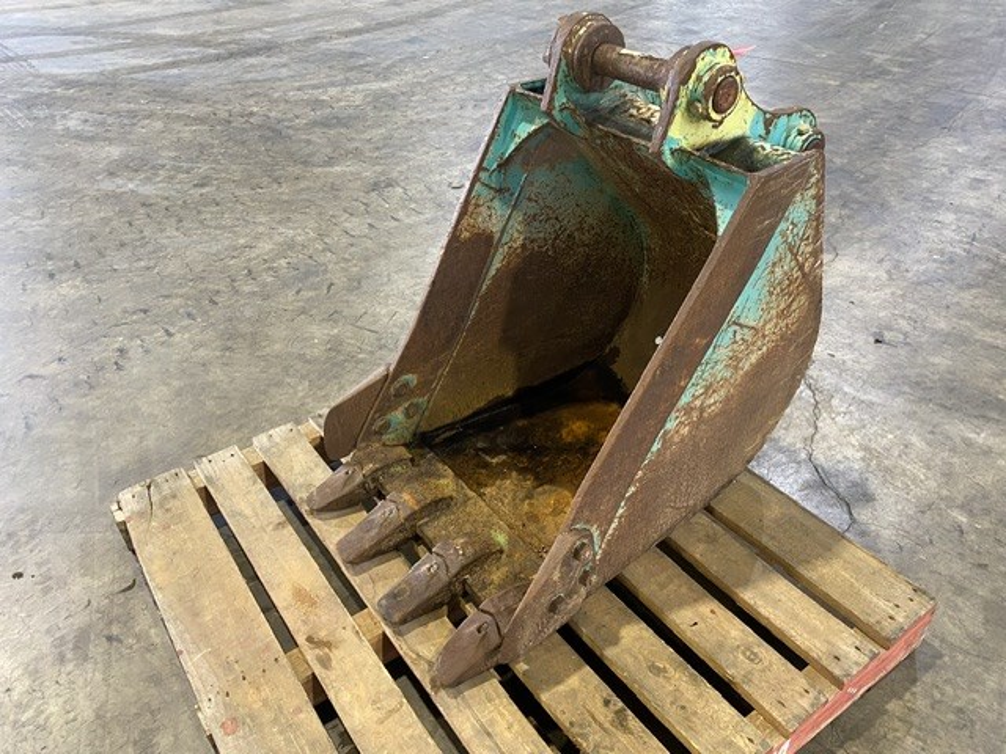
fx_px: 756
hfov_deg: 67.3
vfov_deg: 53.1
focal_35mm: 26
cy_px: 377
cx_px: 503
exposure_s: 1/60
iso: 500
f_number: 1.8
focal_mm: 4.25
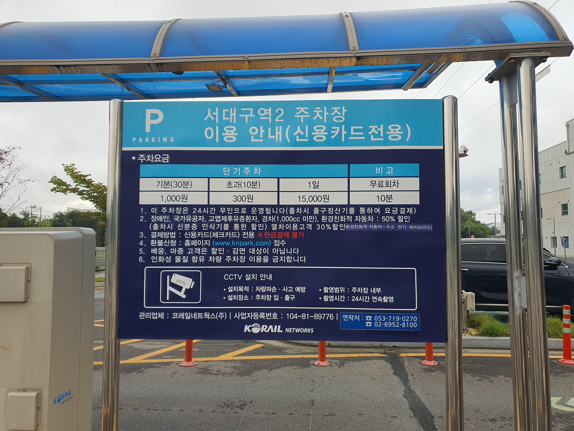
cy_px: 216
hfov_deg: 67.3
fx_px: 431
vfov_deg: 53.1
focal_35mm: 26
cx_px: 287
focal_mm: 4.3
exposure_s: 1/177
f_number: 2.4
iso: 50
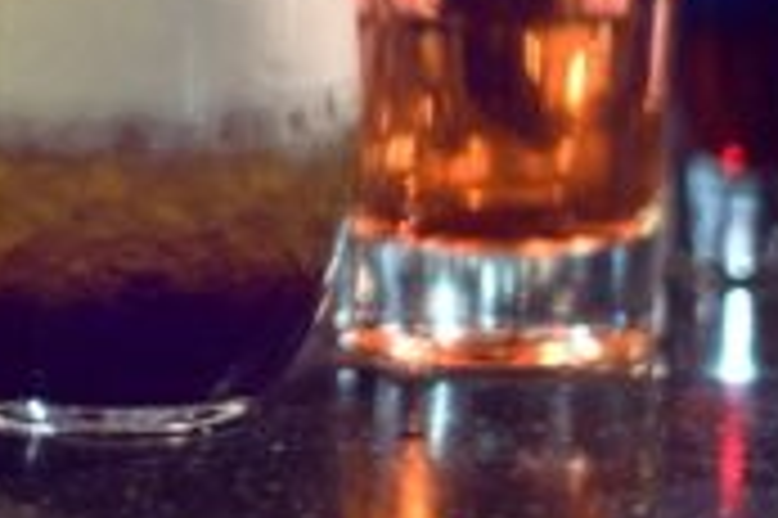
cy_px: -403
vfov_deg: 7.2
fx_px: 3994
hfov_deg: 10.7
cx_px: -454
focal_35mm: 185
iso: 1000
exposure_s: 1/80
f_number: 2
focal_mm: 50
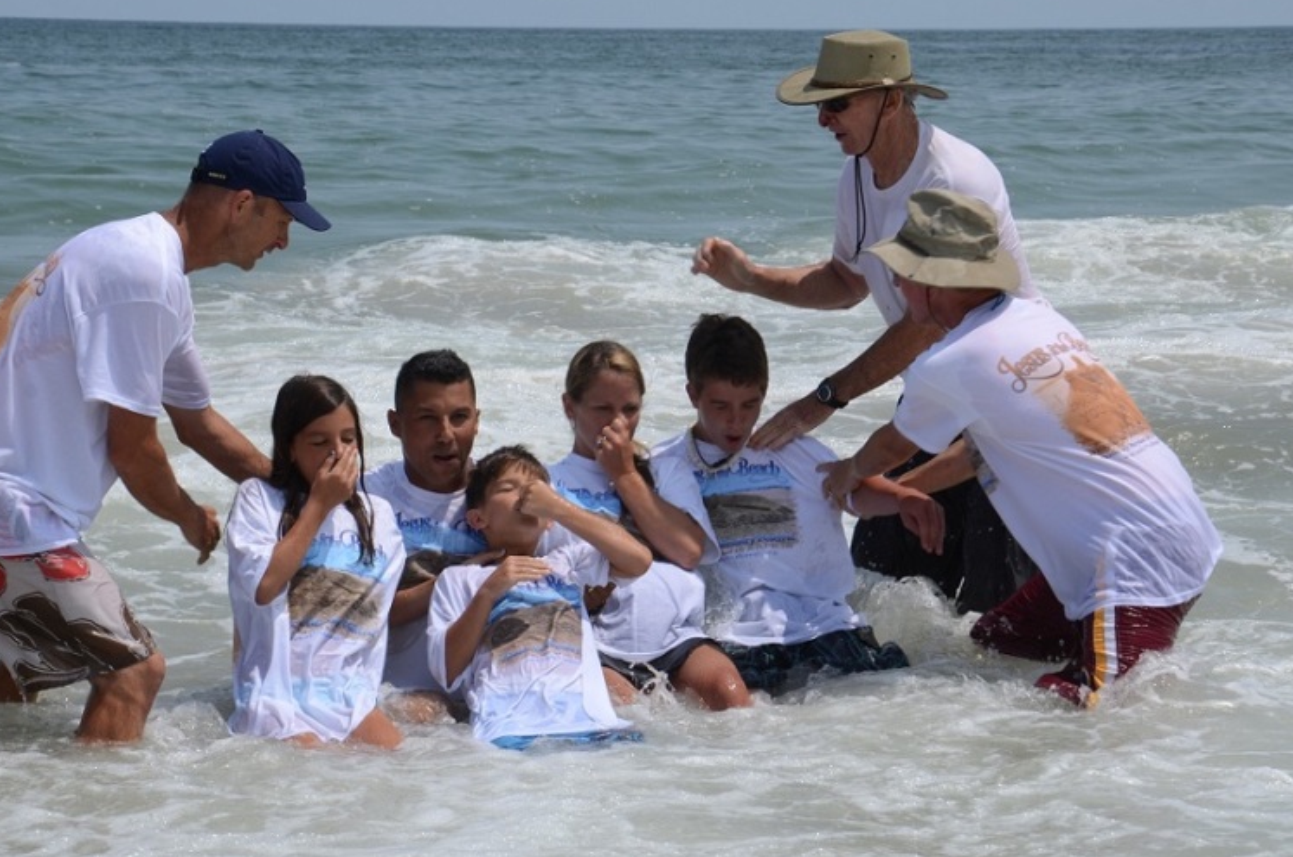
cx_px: 604
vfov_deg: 13.8
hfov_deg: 20.6
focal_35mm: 99
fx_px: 3549
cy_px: 378
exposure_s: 1/250
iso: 100
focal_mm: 58
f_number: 11
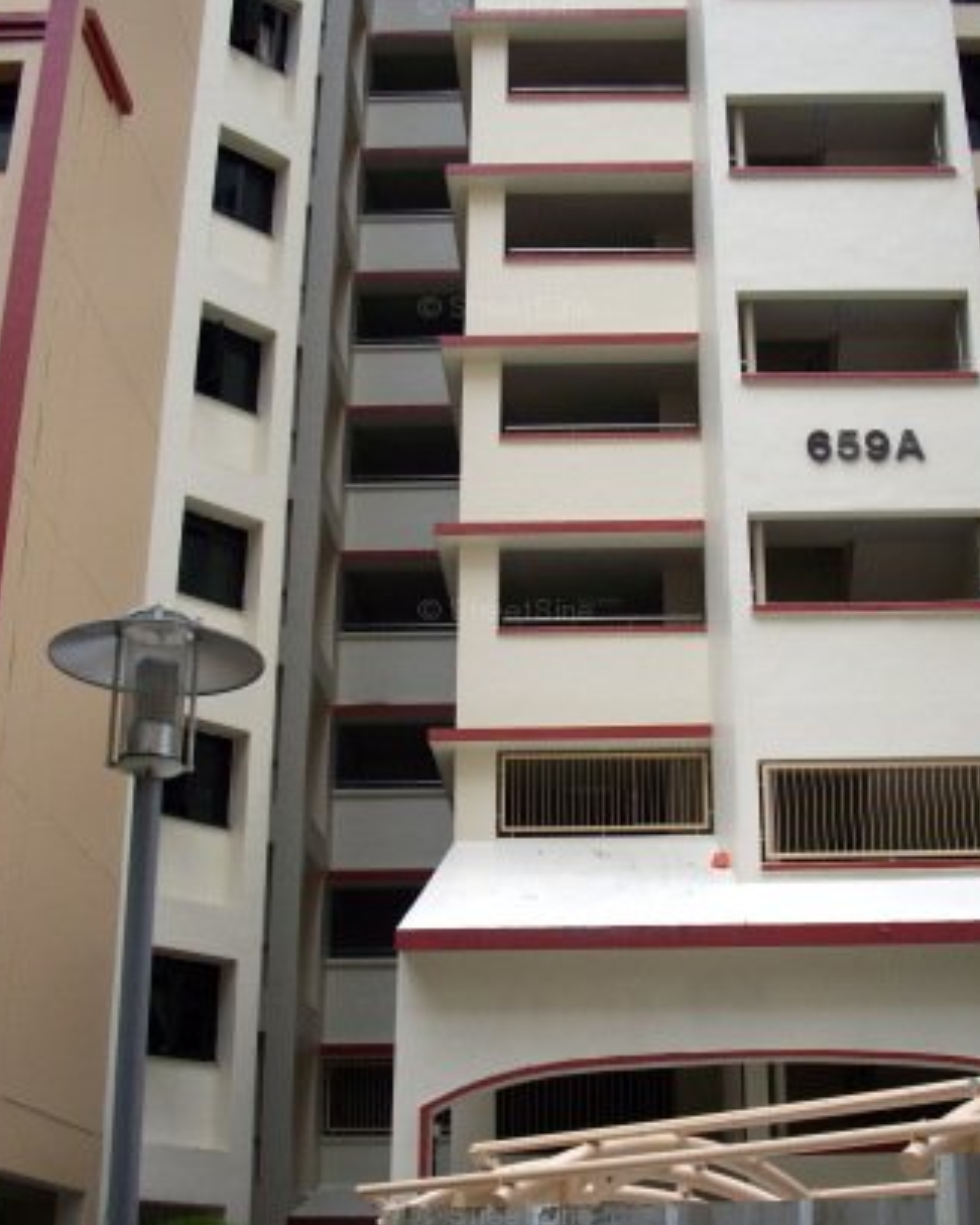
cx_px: 644
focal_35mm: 49
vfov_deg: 38.0
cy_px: 614
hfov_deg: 30.6
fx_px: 1777
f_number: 2.8
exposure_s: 1/250
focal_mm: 6.2
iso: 80
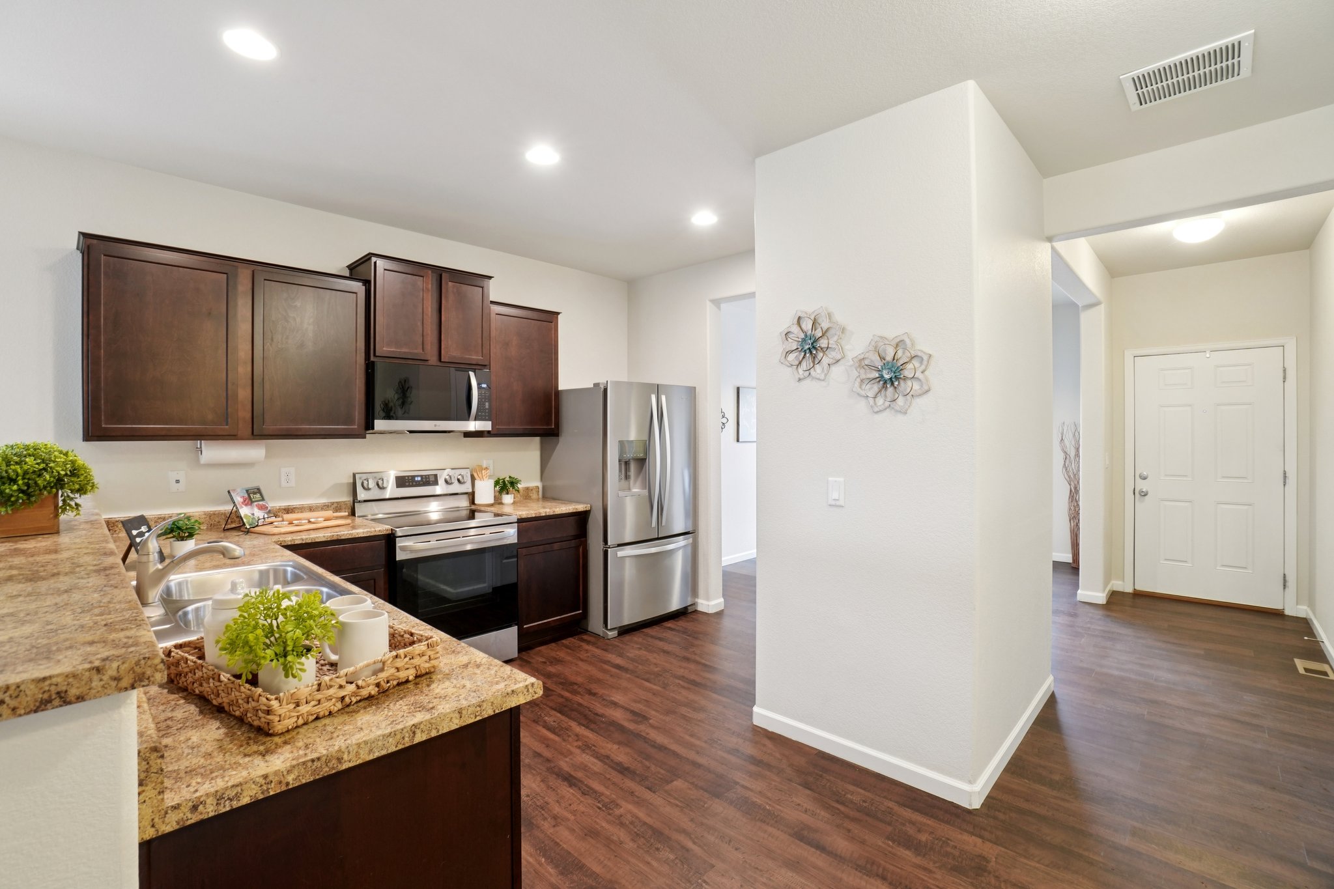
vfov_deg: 77.3
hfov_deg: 100.4
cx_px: 667
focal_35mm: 15
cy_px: 444
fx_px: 556
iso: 400
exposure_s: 1/5
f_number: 8
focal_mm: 10
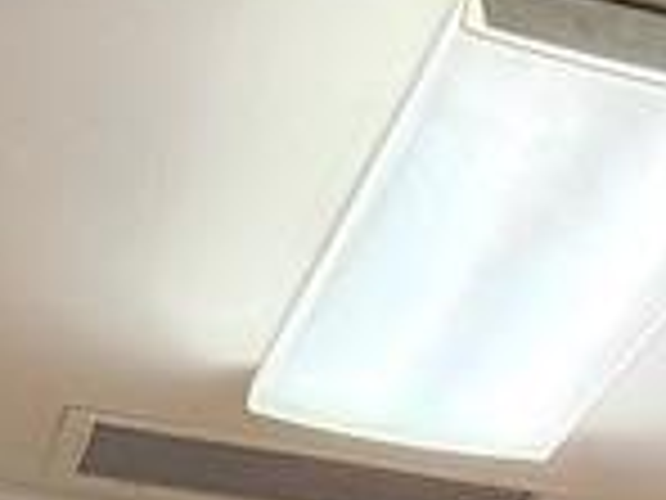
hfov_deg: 10.9
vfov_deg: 7.6
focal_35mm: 166
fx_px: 3194
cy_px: 1595
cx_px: 1323
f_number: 1.78
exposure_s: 1/120
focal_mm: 6.76
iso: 320
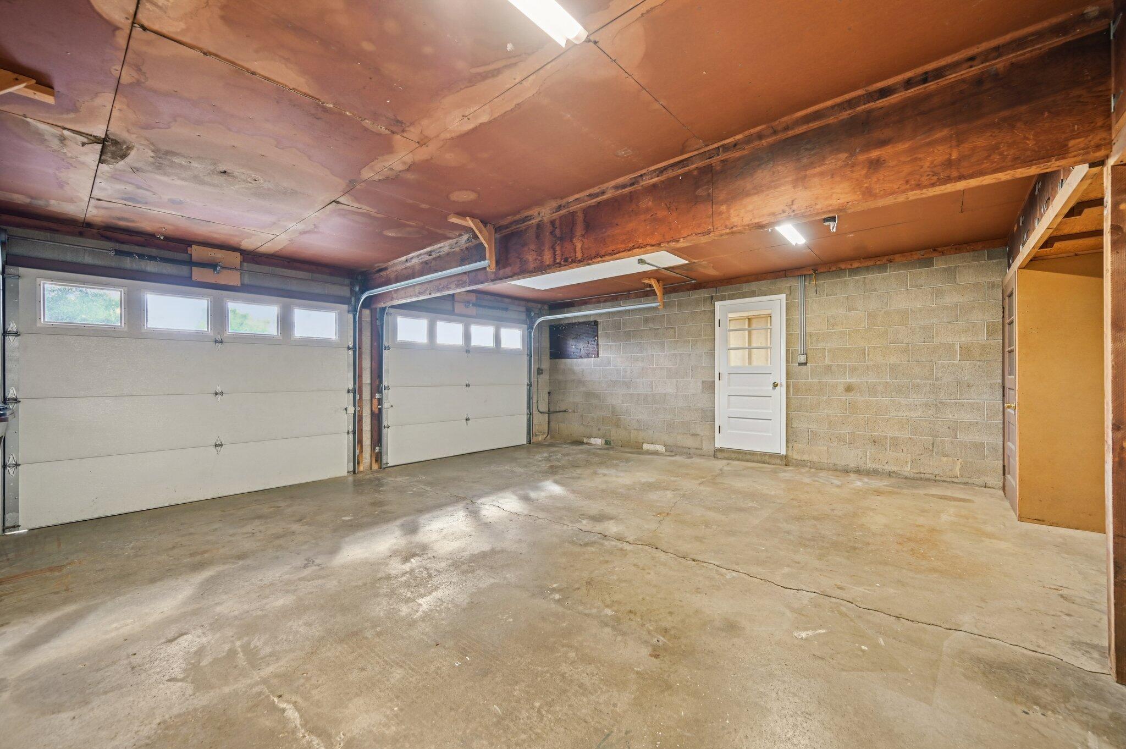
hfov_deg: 104.3
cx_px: 563
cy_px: 374
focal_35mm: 14
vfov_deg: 81.1
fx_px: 438
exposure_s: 1/15
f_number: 4
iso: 400
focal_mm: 14
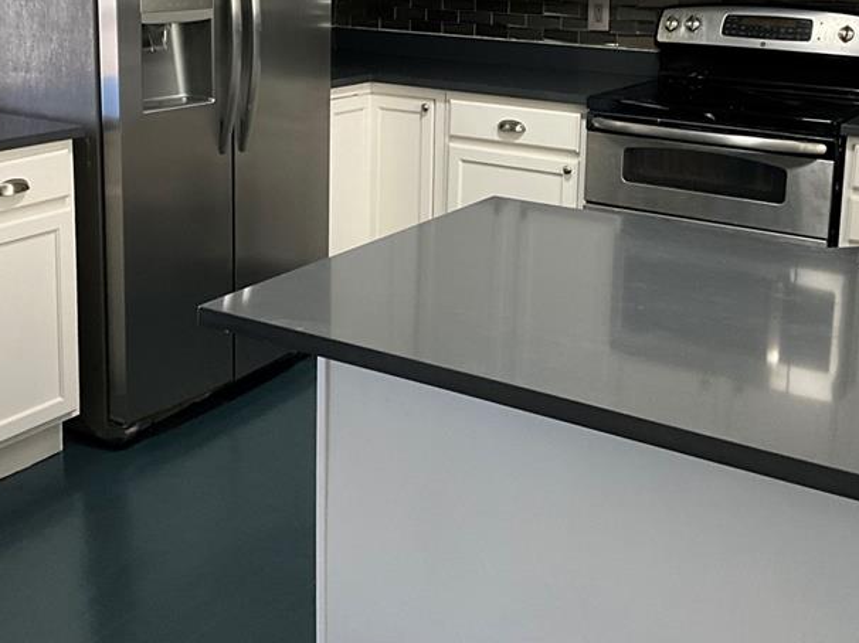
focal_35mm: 49
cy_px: 132
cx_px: 431
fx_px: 1215
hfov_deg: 38.9
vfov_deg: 29.0
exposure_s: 1/60
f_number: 1.8
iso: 125
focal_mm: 3
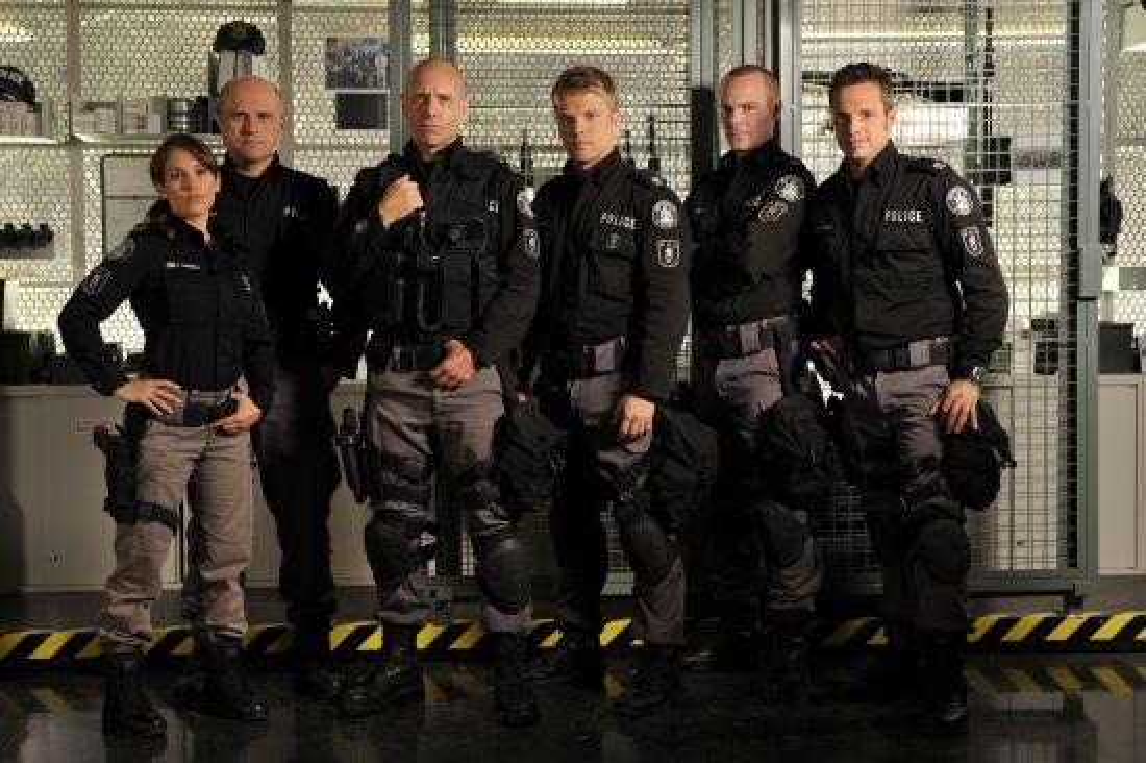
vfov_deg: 21.9
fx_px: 1972
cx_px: 573
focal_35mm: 62
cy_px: 382
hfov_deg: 32.4
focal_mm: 62
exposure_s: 1/80
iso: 800
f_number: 6.3
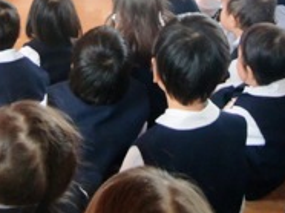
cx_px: 120
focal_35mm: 70
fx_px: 576
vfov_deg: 19.7
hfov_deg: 27.8
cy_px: -41
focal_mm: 5.2
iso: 400
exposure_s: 1/25
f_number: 3.5
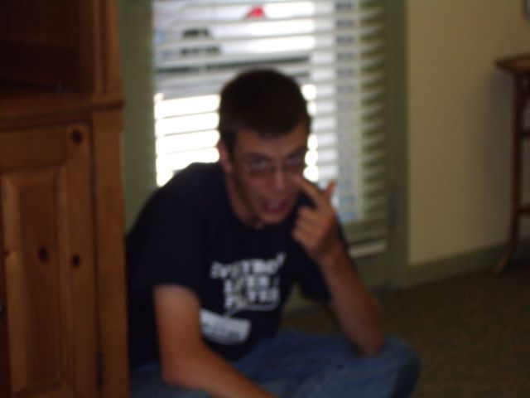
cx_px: 265
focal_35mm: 88
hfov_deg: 22.3
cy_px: 199
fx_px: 1347
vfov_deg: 16.8
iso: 200
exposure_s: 1/60
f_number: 4.4
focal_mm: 14.6
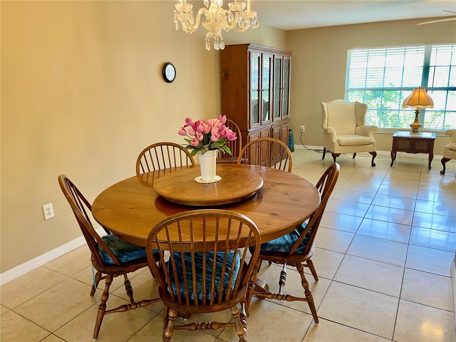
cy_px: 171
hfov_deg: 67.3
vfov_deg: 53.1
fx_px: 343
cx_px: 228
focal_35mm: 26
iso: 125
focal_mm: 4.2
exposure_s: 1/60
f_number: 1.6
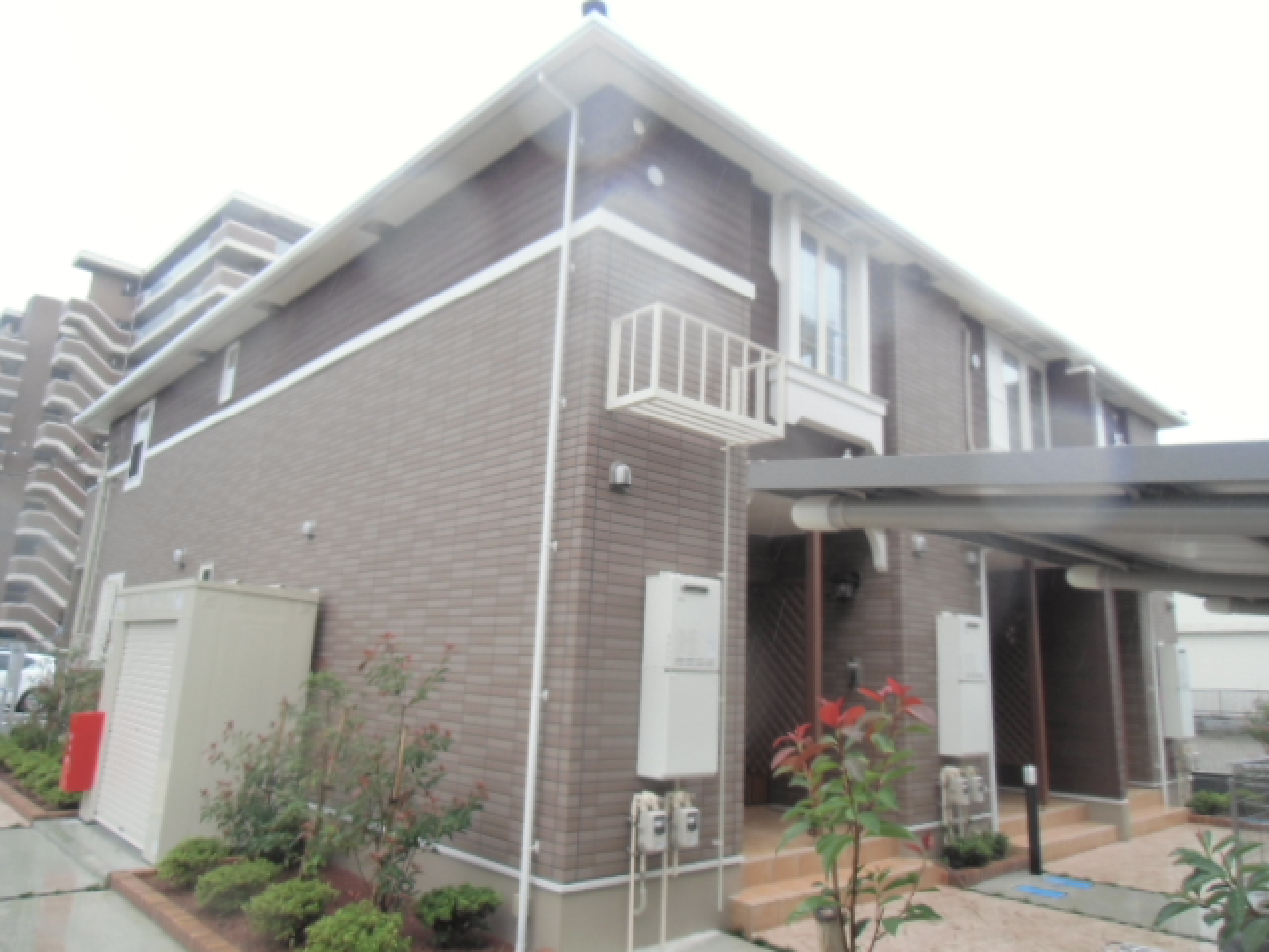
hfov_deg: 71.6
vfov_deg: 56.8
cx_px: 634
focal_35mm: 24
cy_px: 476
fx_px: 880
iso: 64
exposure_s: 1/100
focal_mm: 4.24
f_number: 3
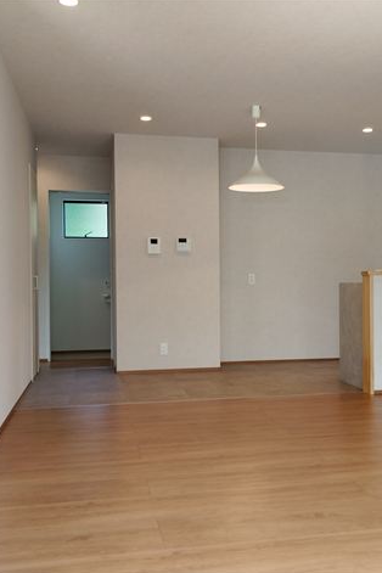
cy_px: 287
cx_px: 265
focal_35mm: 41
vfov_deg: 47.4
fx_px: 653
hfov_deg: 32.3
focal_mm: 4.25
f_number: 1.8
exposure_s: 1/50
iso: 50
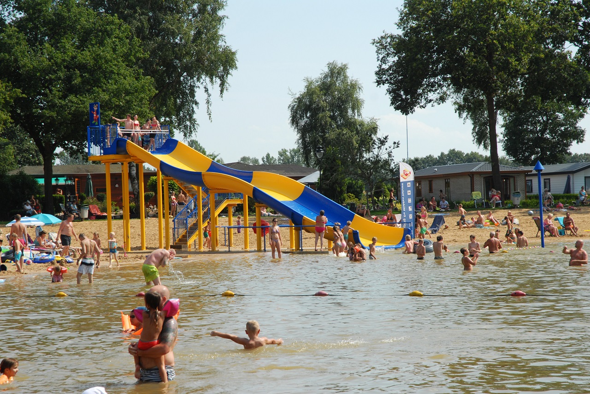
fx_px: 1722
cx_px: 295
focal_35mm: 105
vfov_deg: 13.1
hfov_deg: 19.4
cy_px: 197
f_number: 9
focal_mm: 70
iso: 200
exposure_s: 1/320
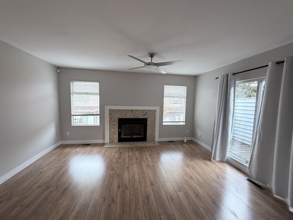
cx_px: 146
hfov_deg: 102.1
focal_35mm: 14
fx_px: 119
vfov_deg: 85.7
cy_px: 110
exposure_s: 1/60
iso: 200
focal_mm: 2.22
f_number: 2.2
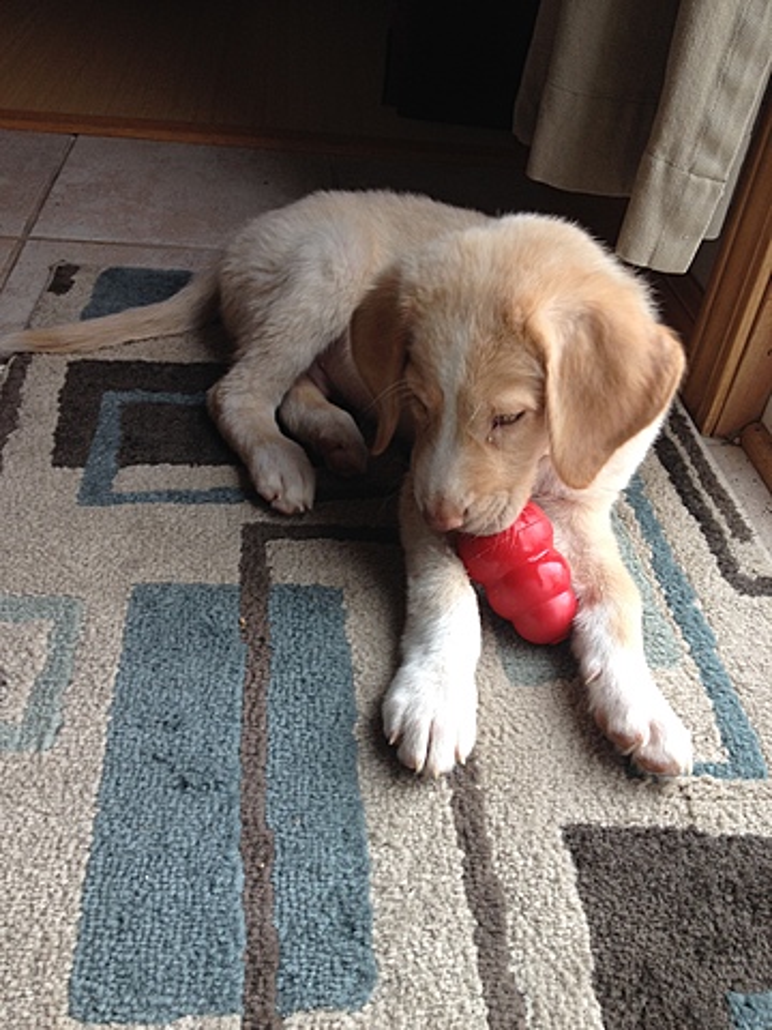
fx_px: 1041
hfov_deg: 40.7
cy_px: 515
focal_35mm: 35
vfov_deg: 52.6
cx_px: 386
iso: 50
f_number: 2.4
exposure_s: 1/60
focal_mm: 4.28
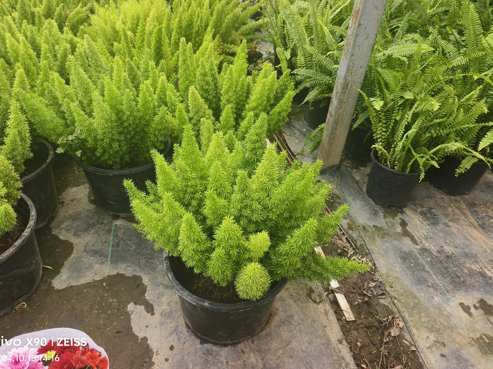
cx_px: 239
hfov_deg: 71.6
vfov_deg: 56.8
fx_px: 342
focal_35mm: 24
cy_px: 182
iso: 72
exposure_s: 1/190
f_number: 1.75
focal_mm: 5.5
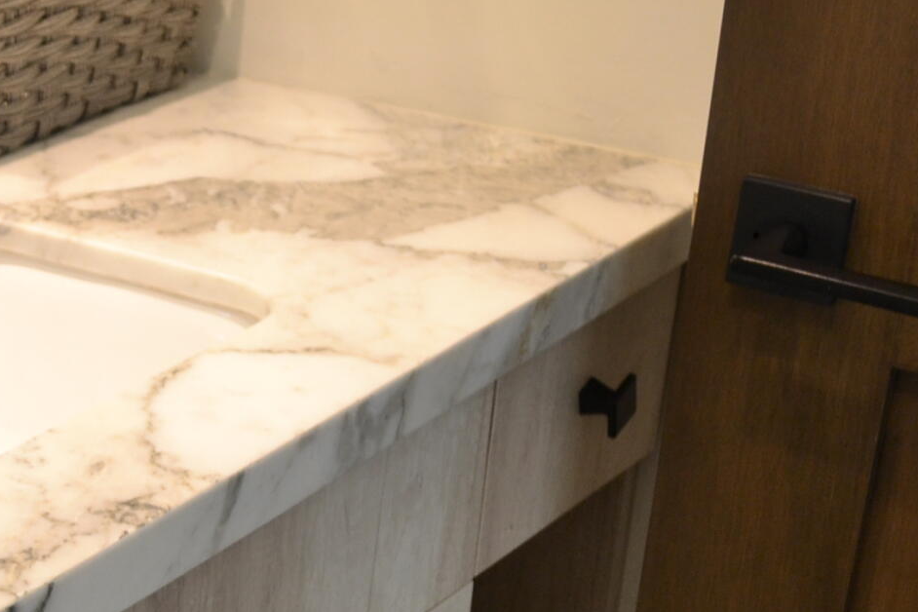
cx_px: -155
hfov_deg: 22.0
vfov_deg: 15.5
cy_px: 677
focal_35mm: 86
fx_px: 2193
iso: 400
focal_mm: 18
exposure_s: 1/30
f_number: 3.5
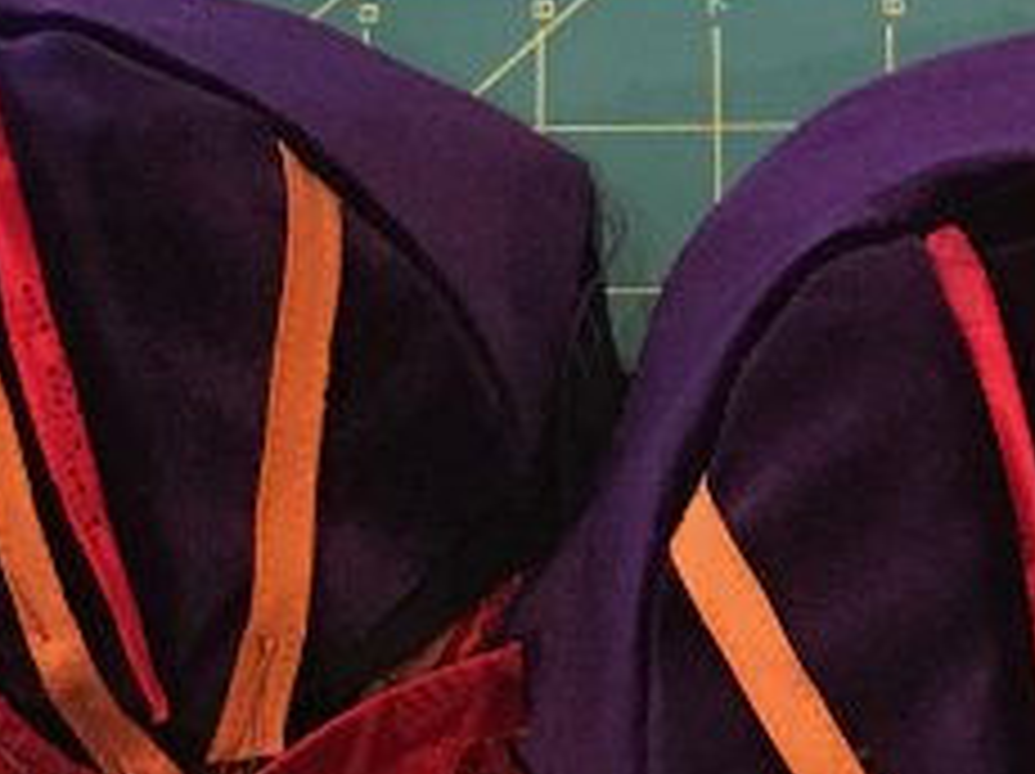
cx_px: 774
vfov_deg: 11.7
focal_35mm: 126
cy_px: 191
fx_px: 3763
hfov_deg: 15.6
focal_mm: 4.2
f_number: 2.2
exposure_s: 1/30
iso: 200
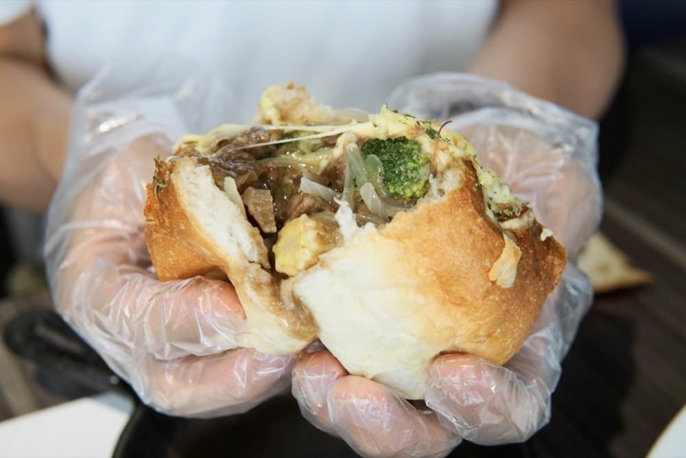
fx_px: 858
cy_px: 229
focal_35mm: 45
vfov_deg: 29.9
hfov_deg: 43.6
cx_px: 343
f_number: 4
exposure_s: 1/60
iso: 320
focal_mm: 30
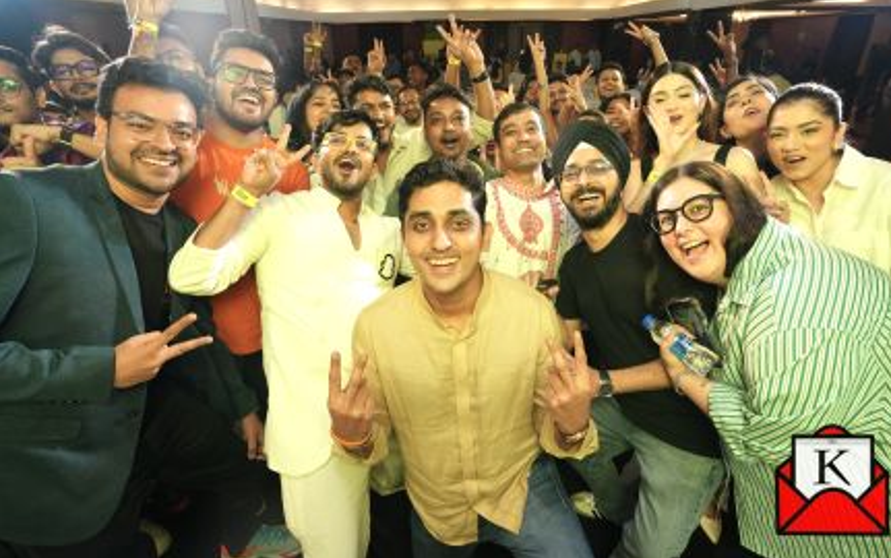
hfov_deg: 91.0
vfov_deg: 65.0
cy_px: 259
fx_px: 437
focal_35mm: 18
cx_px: 461
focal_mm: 17
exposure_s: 1/160
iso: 1250
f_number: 7.1
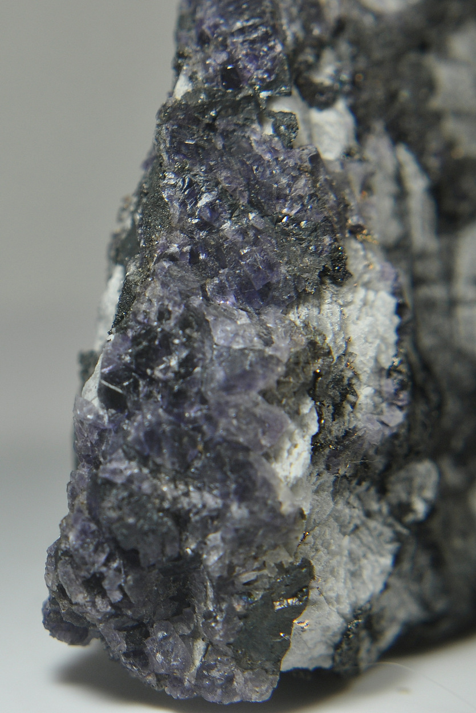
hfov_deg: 19.8
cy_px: 356
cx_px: 238
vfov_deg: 29.2
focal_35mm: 69
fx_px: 1367
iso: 200
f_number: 8
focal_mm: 46
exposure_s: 1/100
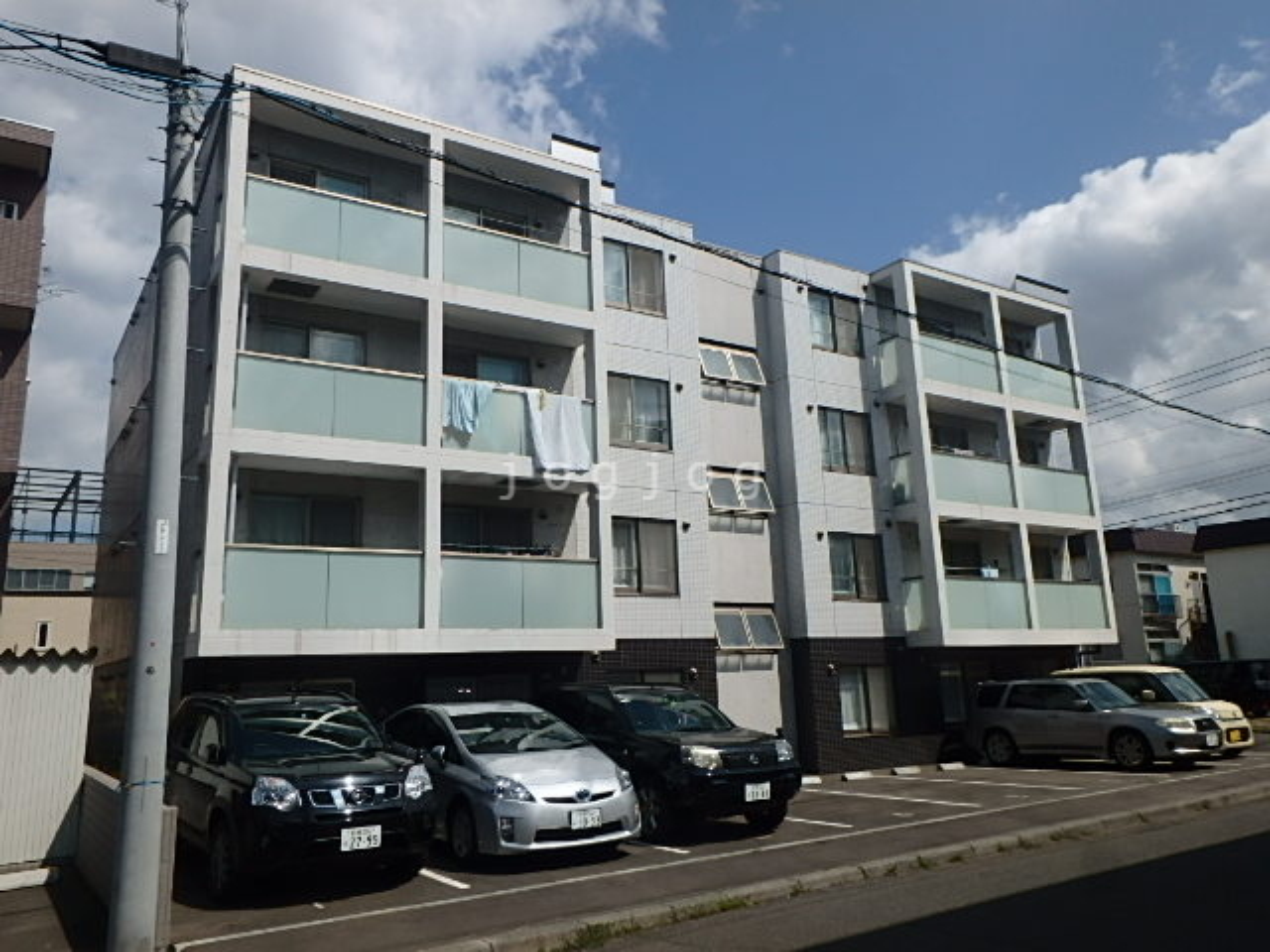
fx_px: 954
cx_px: 635
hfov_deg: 67.3
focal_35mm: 26
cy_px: 476
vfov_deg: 53.1
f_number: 7.1
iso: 125
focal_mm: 4.7
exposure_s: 1/640
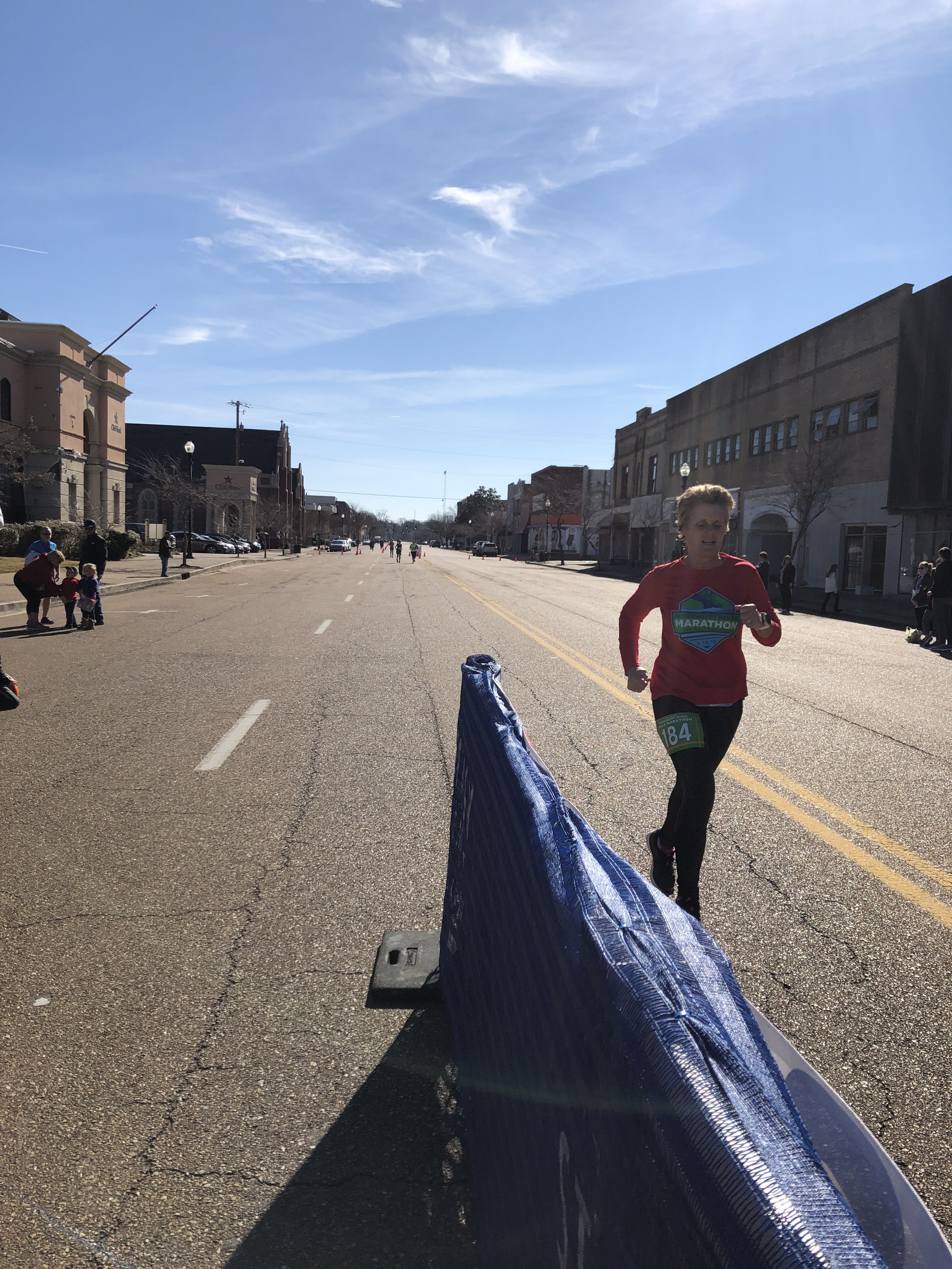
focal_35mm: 28
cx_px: 476
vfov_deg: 63.4
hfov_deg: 49.7
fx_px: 1027
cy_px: 634
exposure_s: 1/4000
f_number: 1.8
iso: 25
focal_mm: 3.99
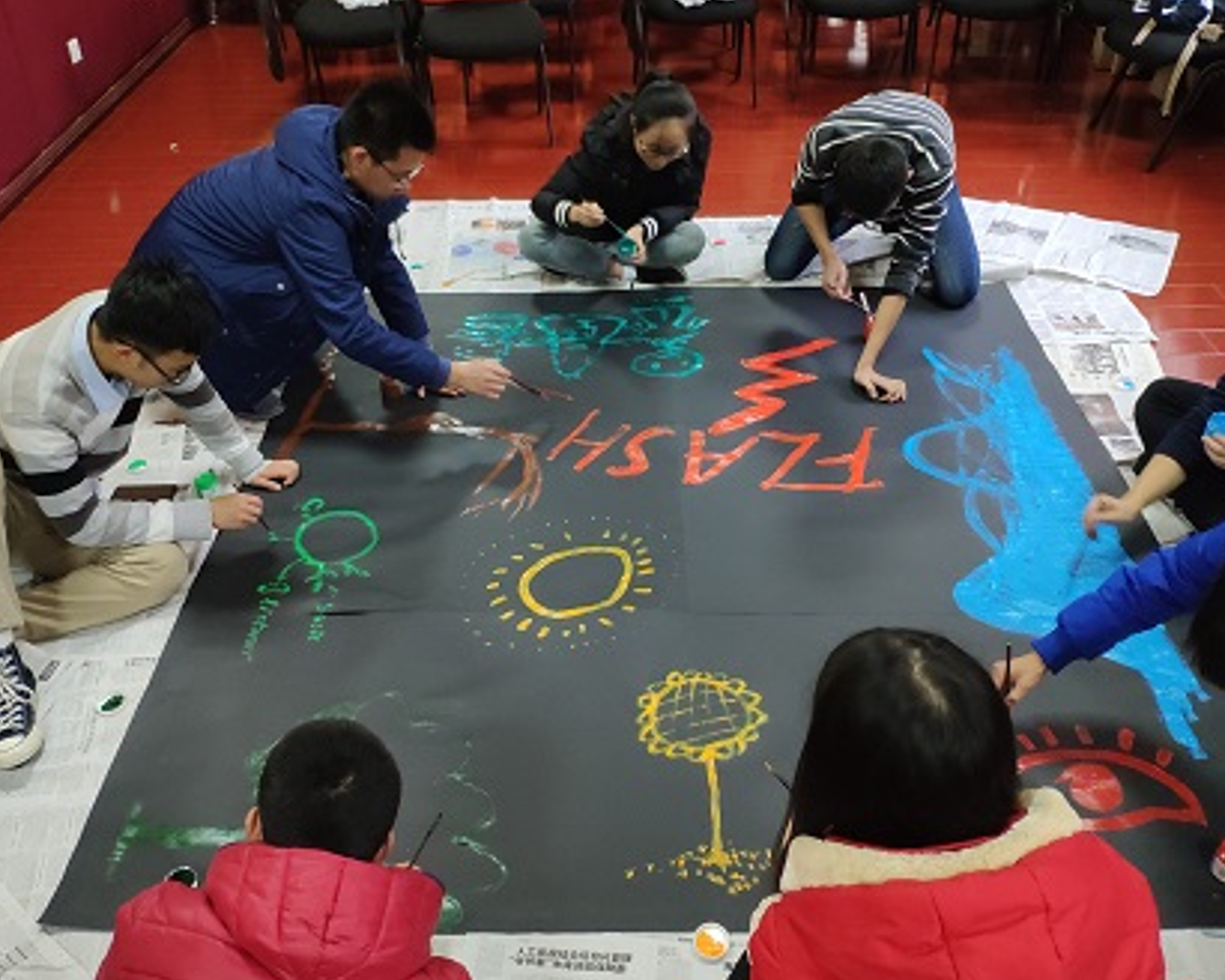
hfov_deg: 68.1
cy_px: 500
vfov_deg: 56.8
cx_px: 607
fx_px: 906
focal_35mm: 25
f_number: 1.8
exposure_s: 1/33
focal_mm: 4.22
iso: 742
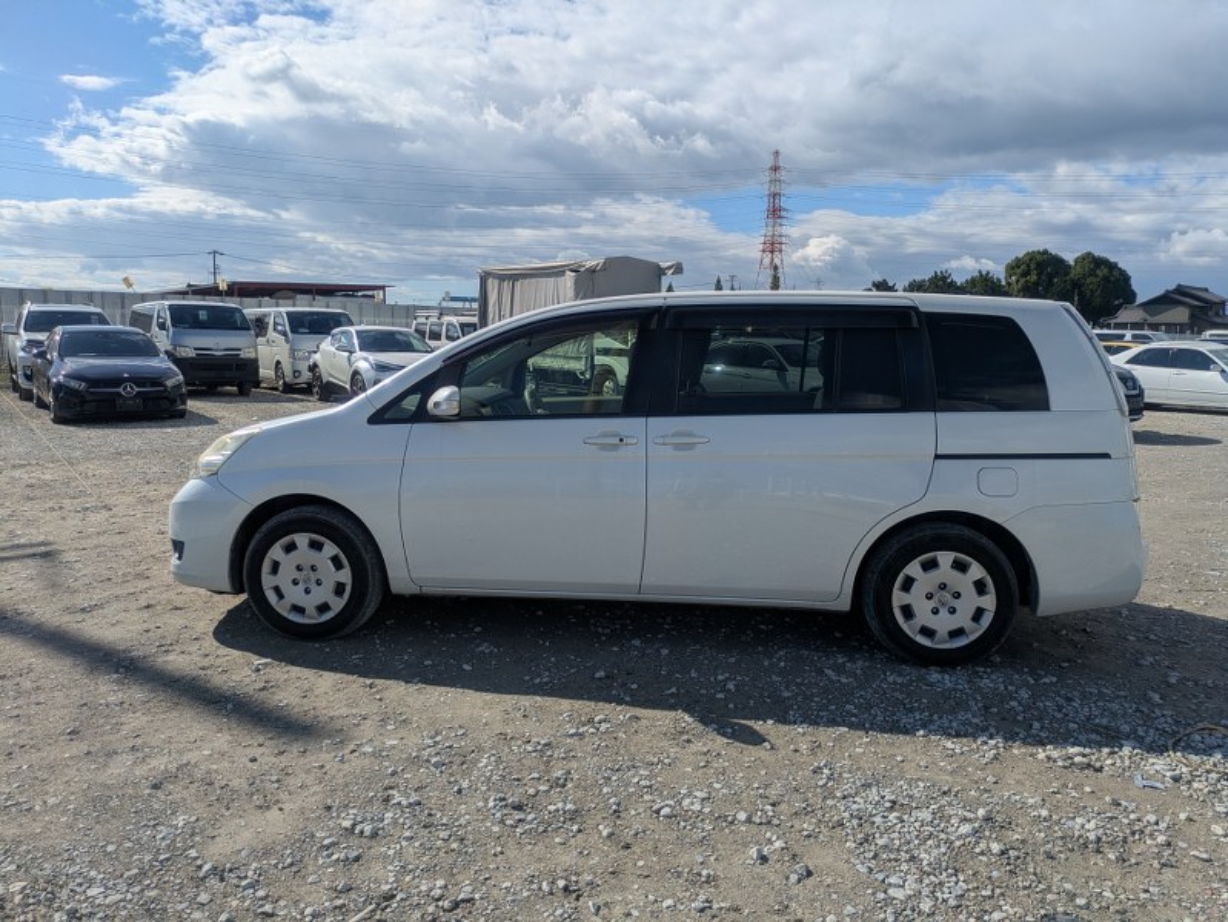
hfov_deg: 69.4
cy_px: 461
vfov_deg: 54.9
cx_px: 614
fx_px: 887
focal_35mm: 25
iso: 47
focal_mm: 5.43
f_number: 1.89
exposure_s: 1/3953
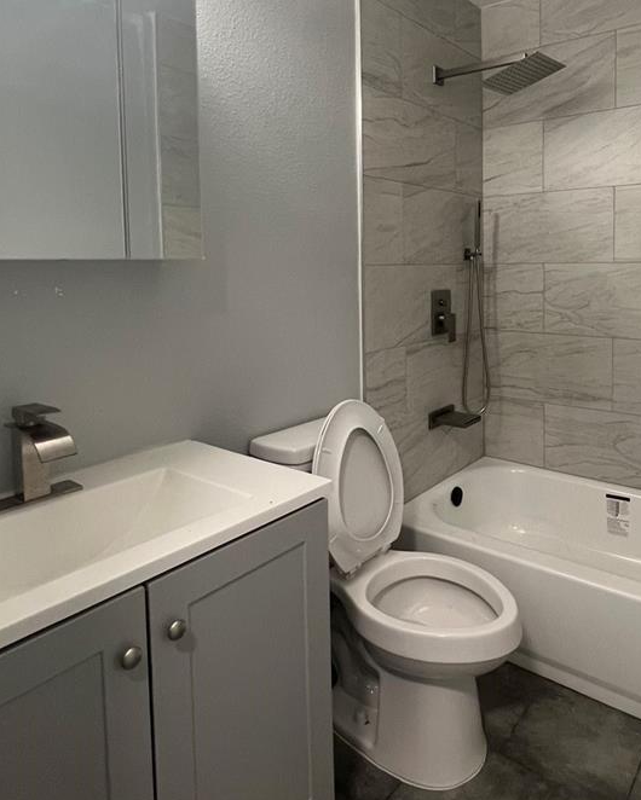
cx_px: 426
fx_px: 545
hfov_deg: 59.5
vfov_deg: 71.4
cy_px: 300
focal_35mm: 23
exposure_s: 1/60
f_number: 1.8
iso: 200
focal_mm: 1.57
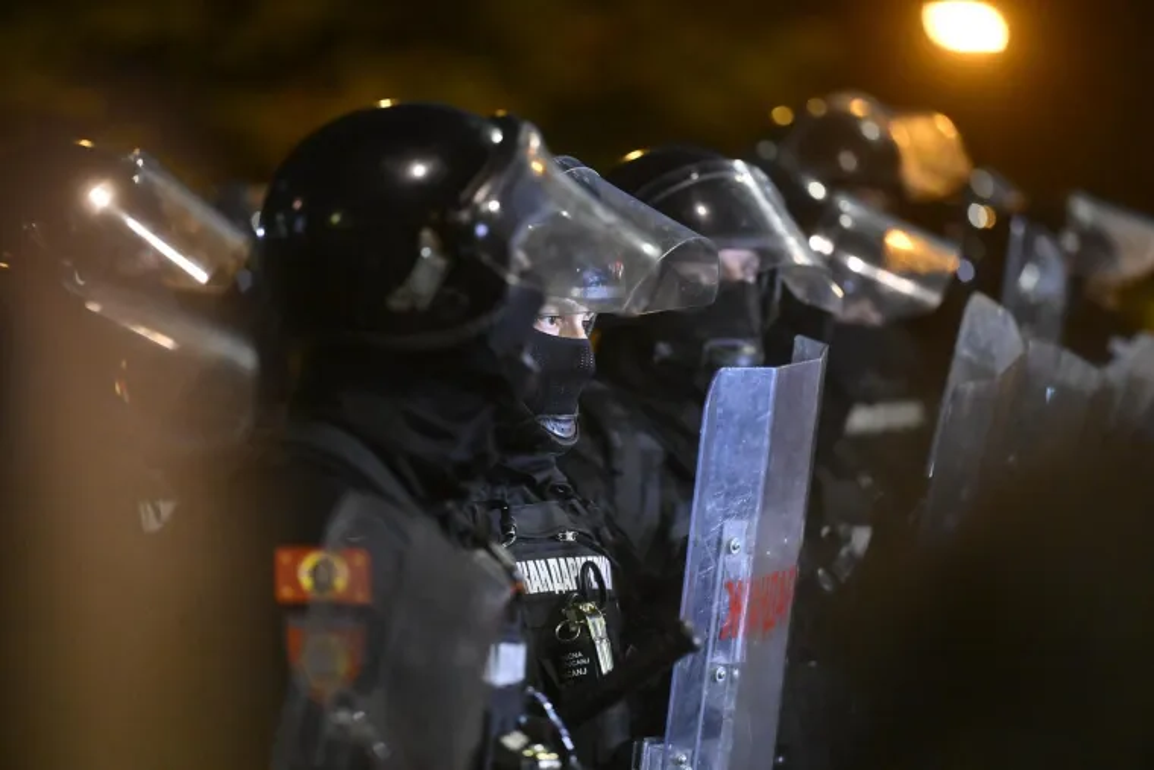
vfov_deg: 6.9
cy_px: 385
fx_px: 6412
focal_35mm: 200
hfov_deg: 10.3
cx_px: 577
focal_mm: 200
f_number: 2.8
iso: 8000
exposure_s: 1/200
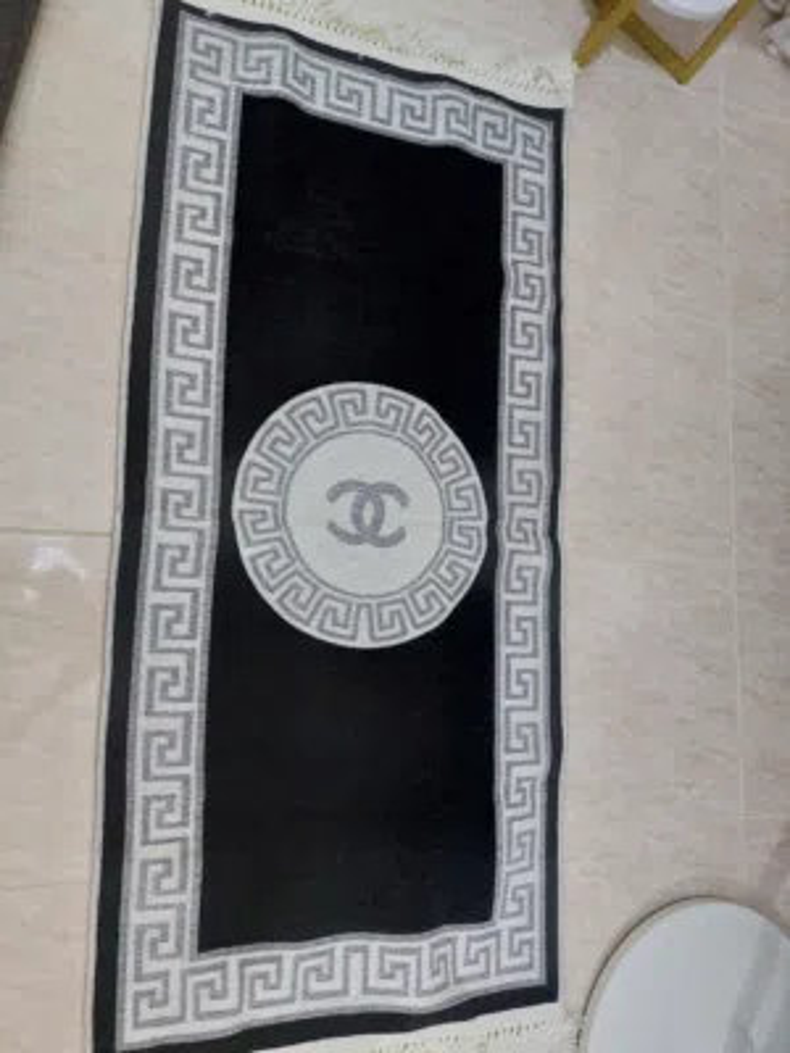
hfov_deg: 56.8
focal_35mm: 24
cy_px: 526
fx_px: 730
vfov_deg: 71.6
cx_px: 395
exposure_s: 1/25
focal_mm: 5.23
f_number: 1.8
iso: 640
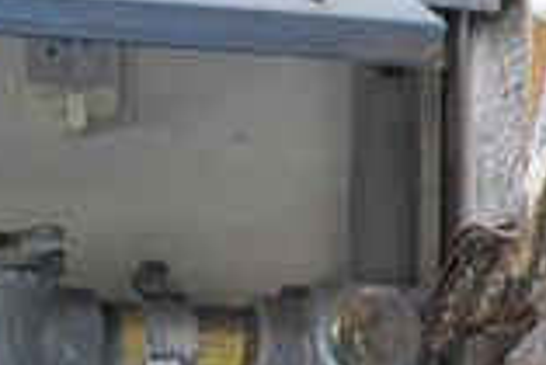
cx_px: 1450
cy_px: 695
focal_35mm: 267
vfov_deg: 5.1
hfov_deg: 7.1
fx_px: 4053
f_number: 2.8
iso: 200
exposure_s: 1/50
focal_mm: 24.2
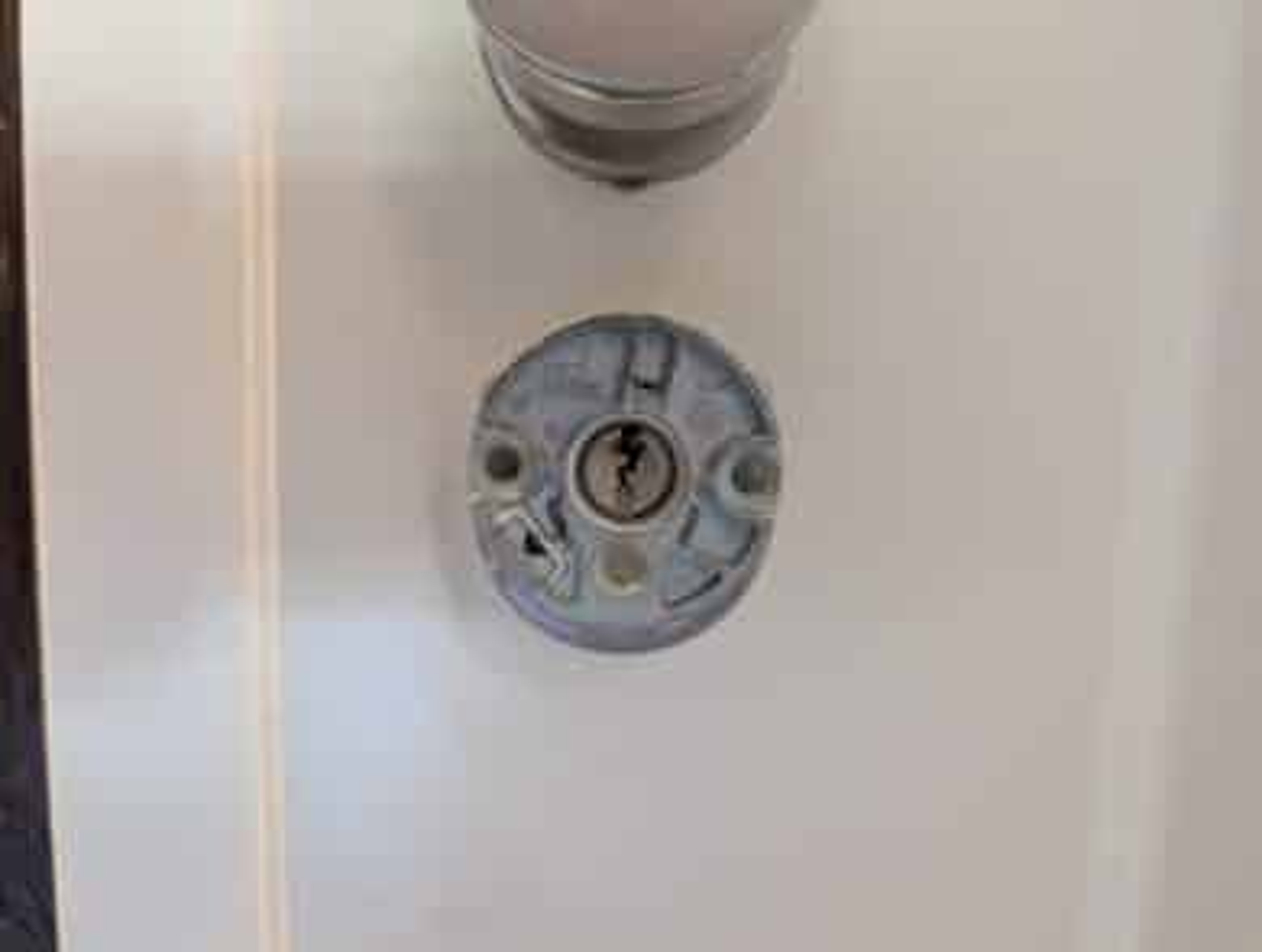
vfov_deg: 57.0
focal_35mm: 24
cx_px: 631
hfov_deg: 71.5
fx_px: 877
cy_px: 476
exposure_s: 1/100
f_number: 1.68
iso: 1334
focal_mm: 6.9
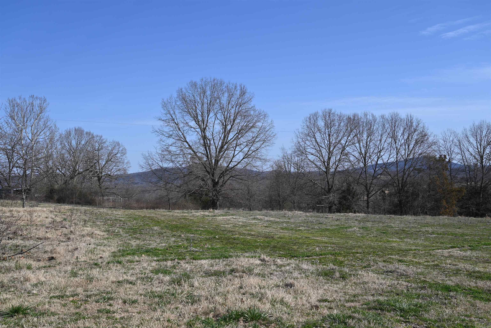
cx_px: 246
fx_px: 505
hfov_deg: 51.9
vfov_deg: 36.0
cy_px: 164
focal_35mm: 37
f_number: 7.1
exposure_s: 1/400
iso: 100
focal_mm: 37
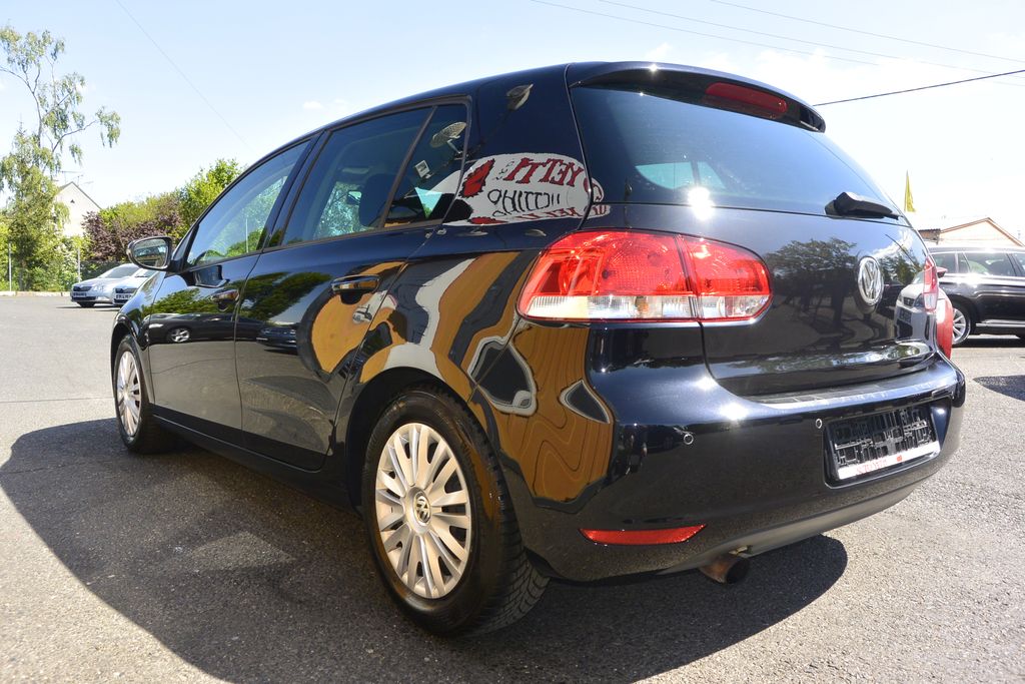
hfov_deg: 67.4
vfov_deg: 47.9
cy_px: 342
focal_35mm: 27
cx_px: 512
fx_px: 769
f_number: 5.6
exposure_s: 1/250
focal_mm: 10
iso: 160
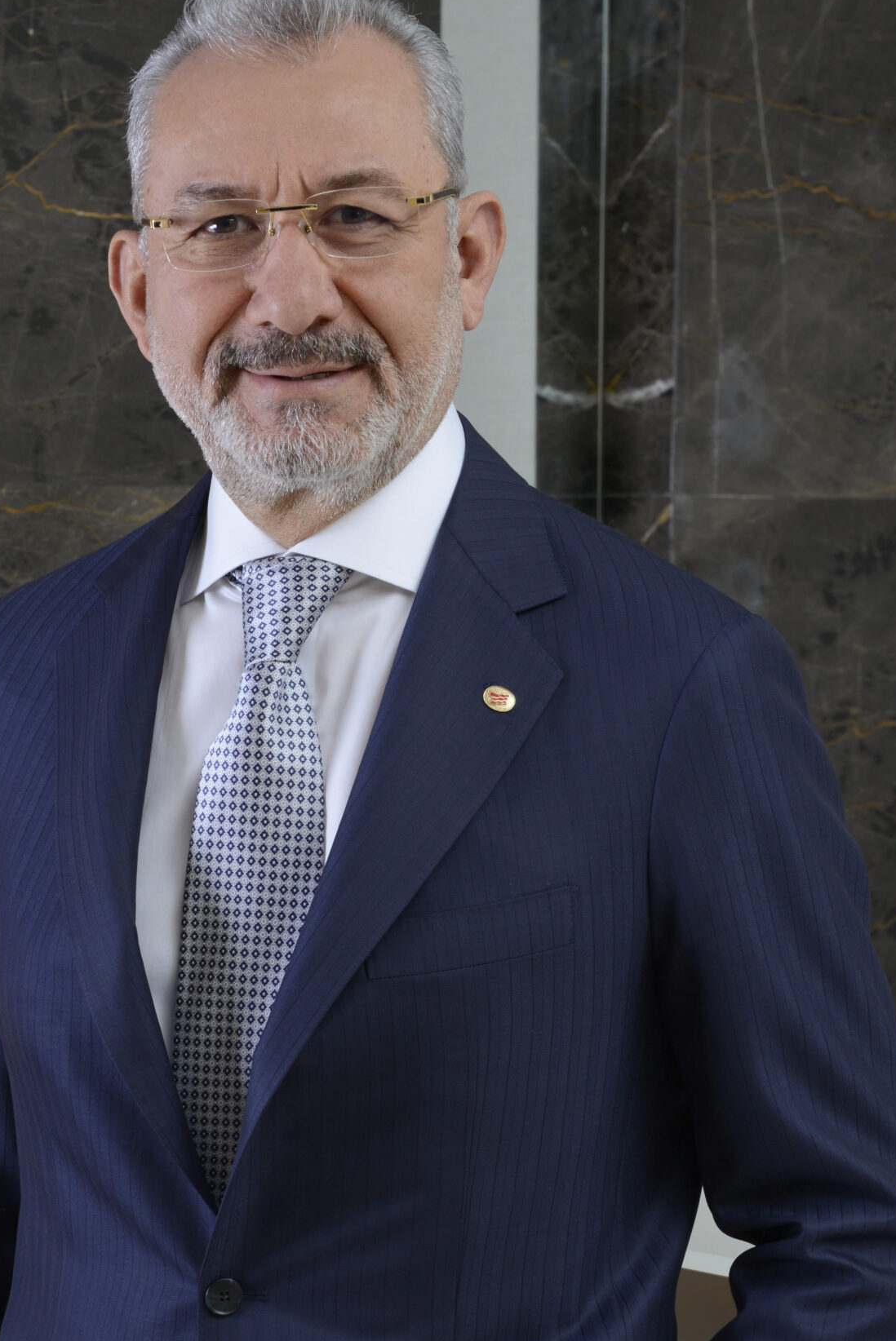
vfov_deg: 18.7
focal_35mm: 109
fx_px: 4064
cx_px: 338
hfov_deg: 12.6
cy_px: 865
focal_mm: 70
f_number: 11
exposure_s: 1/125
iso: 200
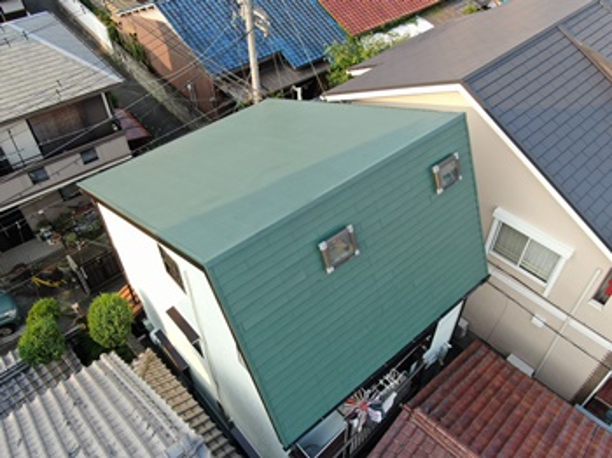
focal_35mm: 29
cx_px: 306
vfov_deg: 48.2
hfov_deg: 61.7
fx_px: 512
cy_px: 229
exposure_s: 1/240
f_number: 3
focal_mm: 5.11
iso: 110
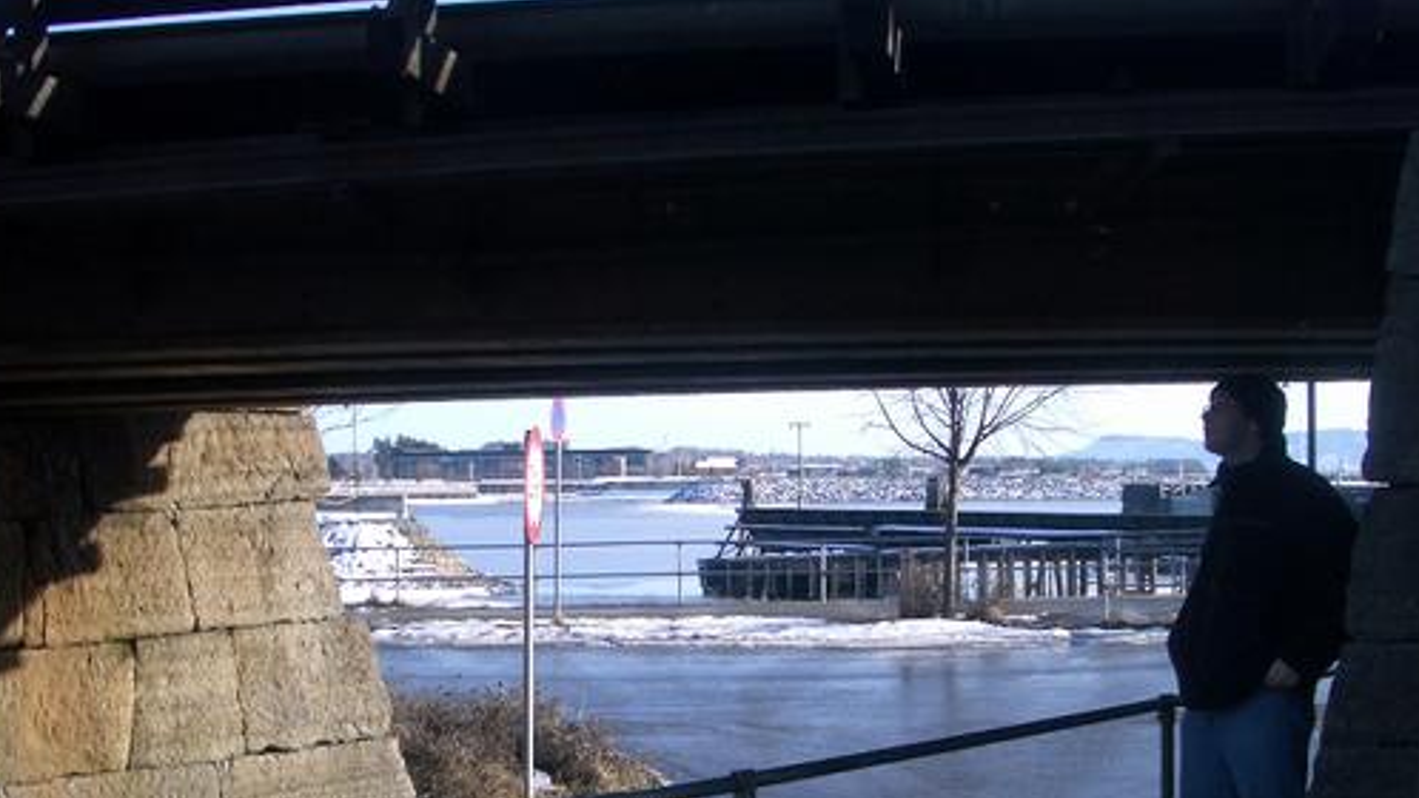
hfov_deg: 42.1
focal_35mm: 49
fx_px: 1843
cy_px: 544
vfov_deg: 24.3
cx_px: 781
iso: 50
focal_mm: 5.8
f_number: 4.3
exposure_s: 1/200
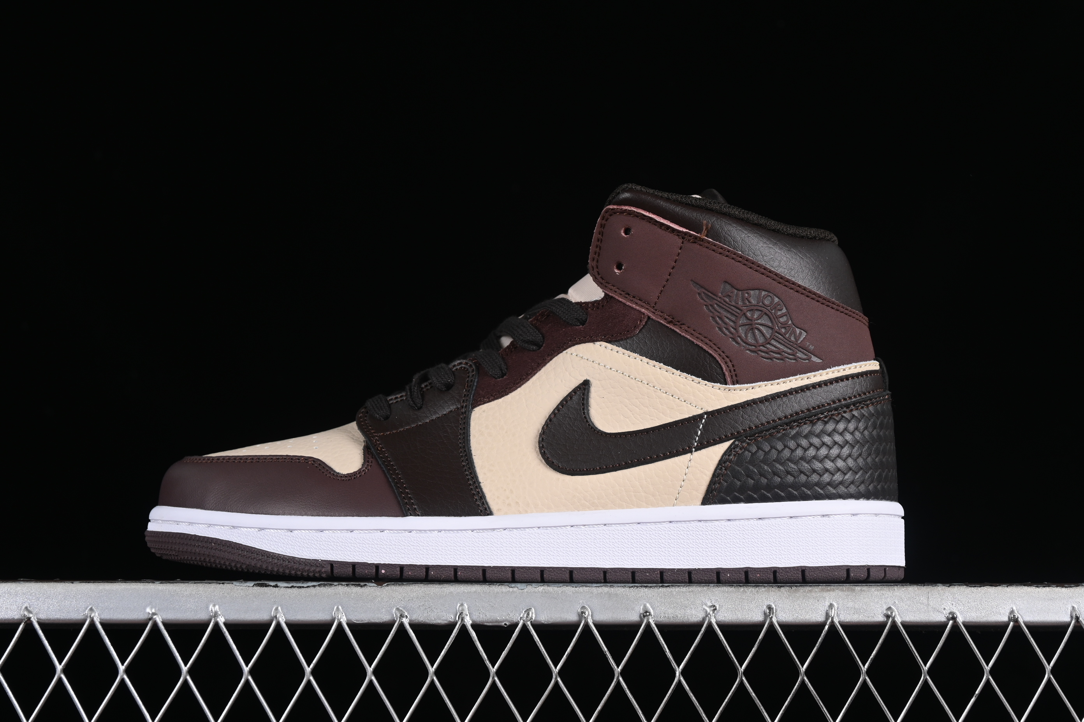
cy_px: 361
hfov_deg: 27.0
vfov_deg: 18.2
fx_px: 2258
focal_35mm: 75
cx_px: 542
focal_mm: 50
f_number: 7.1
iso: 160
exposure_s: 1/80
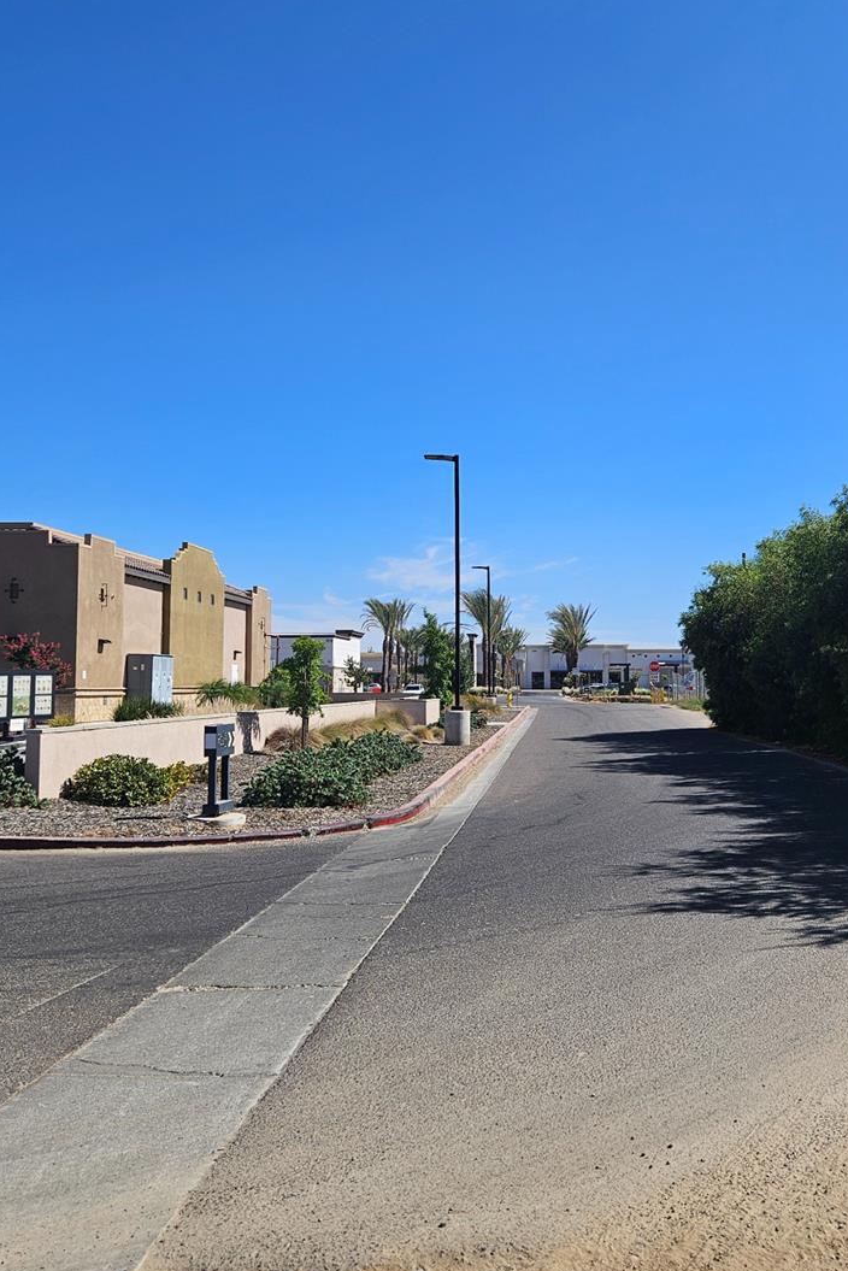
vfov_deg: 55.8
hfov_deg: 38.8
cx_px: 480
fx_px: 1200
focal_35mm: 34
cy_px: 611
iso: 25
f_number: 1.8
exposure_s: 1/2579
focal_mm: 5.4
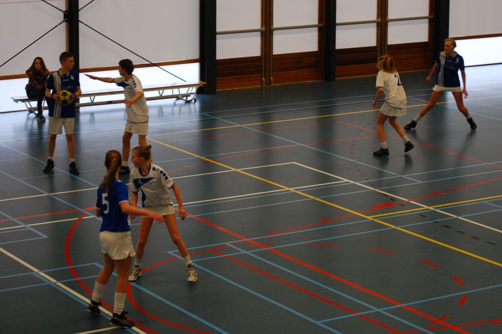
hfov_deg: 24.6
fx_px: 1149
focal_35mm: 82
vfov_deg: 16.5
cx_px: 251
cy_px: 167
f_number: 4.5
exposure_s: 1/80
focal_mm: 55
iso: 800
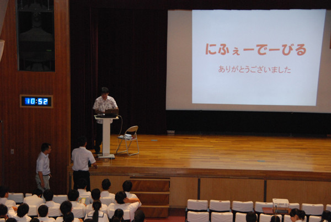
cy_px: 111
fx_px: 801
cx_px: 166
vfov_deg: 15.8
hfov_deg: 23.3
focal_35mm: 87
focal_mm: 58
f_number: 5
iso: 1600
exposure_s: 1/60
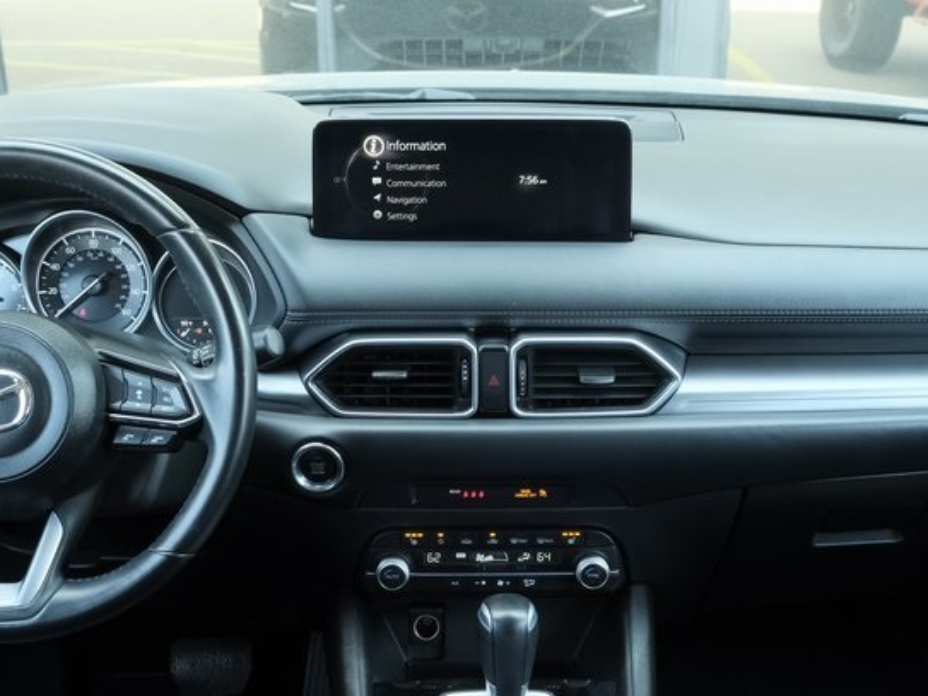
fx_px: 1313
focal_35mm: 49
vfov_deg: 29.5
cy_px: 459
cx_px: 477
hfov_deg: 38.9
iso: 2500
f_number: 5
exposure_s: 1/125
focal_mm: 18
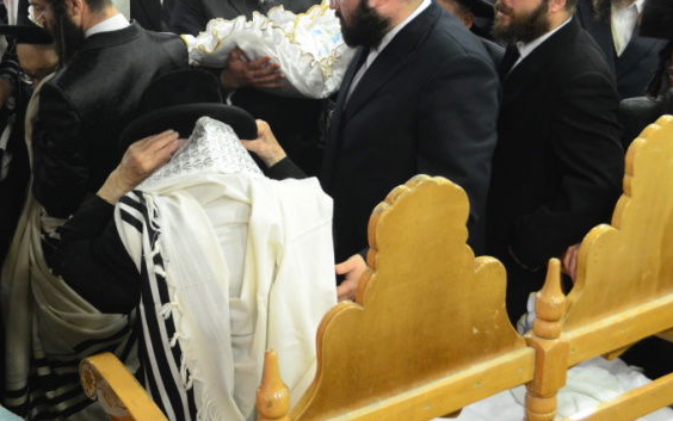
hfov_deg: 28.6
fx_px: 1321
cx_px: 294
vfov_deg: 17.9
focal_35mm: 72
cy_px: 57
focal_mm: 26
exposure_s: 1/30
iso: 1600
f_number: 4.5
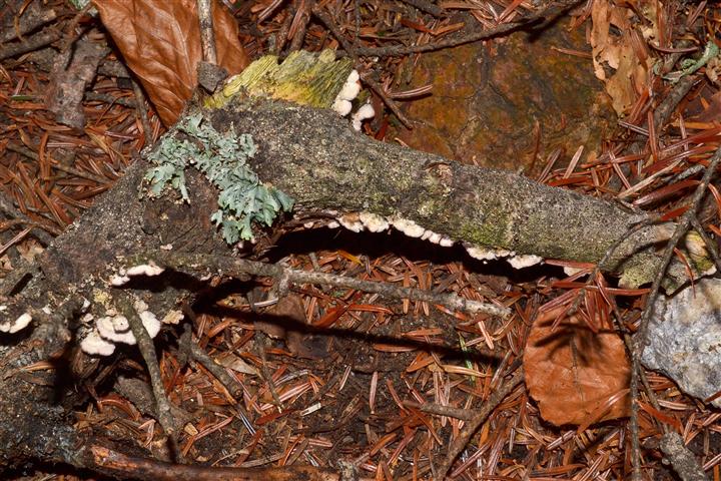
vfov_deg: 23.8
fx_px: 1141
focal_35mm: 57
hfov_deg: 35.1
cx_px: 360
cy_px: 240
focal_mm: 38
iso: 200
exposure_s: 1/200
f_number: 16
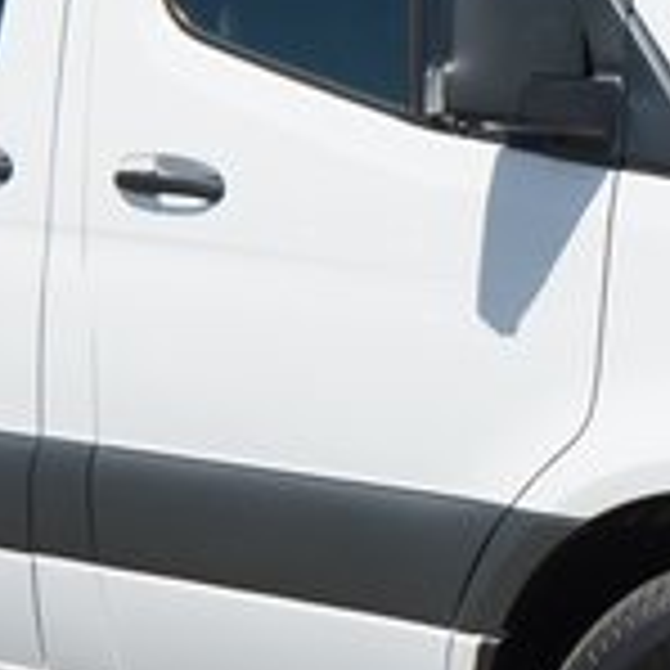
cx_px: 351
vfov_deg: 14.1
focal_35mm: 124
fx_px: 2715
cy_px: 281
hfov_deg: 14.1
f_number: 9
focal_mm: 34
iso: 1000
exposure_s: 1/2000
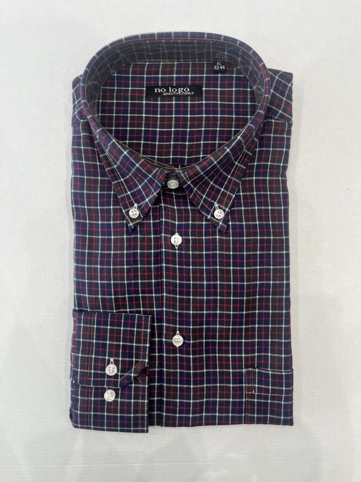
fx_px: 362
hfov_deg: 53.1
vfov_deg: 67.3
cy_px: 241
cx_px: 180
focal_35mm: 26
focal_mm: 5.1
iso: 80
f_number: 1.6
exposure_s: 1/100
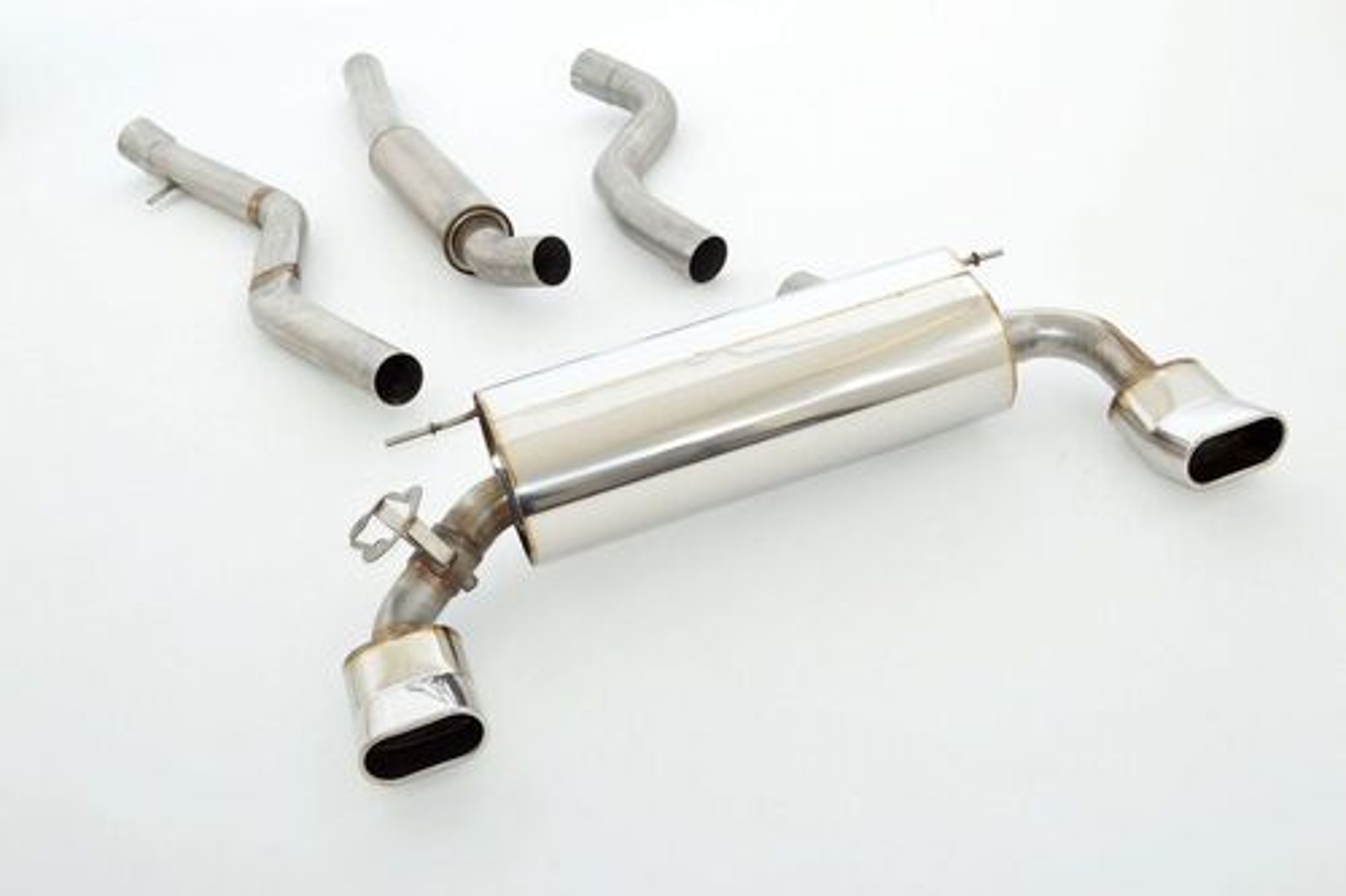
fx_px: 1626
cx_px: 673
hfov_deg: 45.0
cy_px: 448
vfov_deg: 30.8
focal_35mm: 44
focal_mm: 29
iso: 200
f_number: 10
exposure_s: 1/200
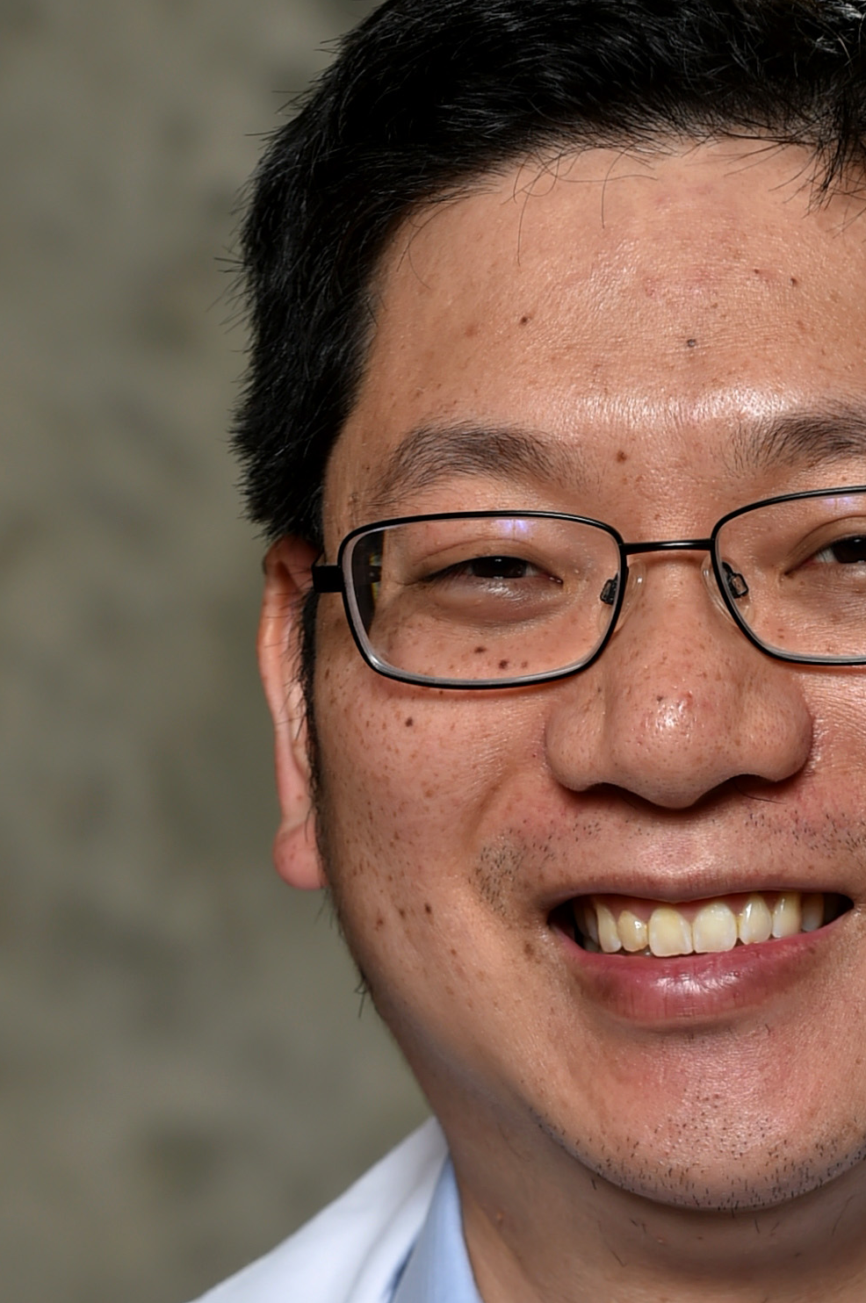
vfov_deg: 5.3
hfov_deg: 3.6
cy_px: 1065
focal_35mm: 386
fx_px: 13960
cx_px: 632
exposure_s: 1/125
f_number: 6.3
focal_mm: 155
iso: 100
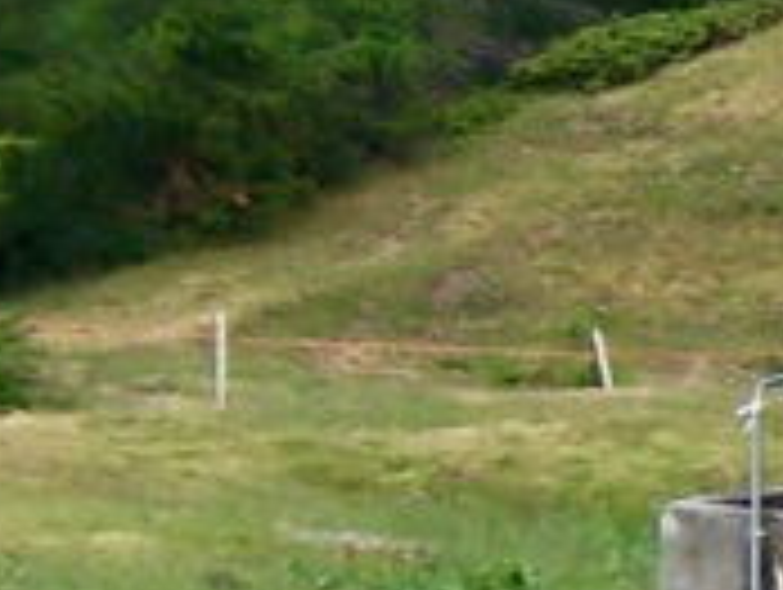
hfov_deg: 5.4
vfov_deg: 4.2
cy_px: 410
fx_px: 7996
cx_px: 1944
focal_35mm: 353
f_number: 4.8
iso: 80
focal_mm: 10
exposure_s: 1/180
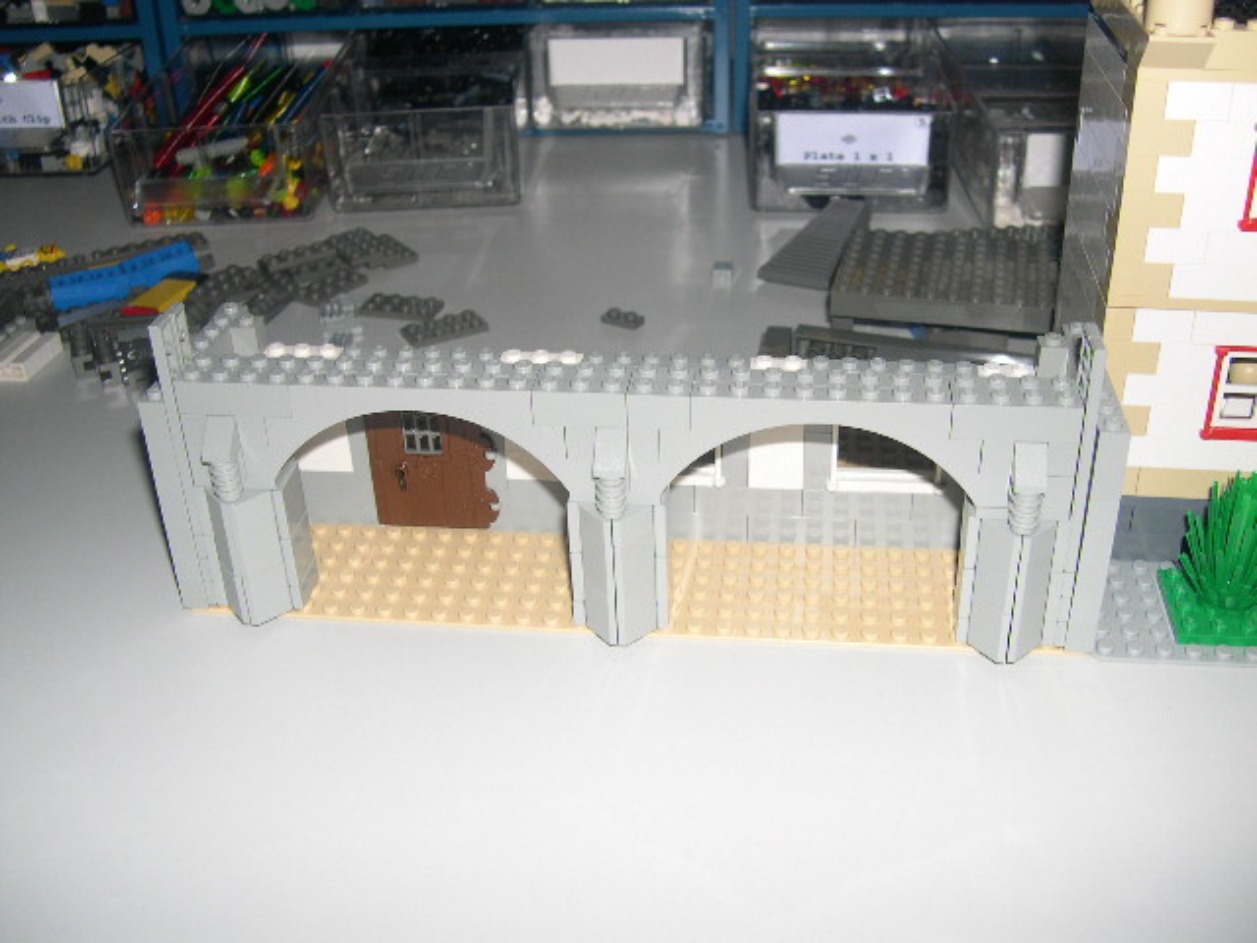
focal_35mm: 38
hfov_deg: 49.0
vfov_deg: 37.7
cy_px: 472
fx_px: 1380
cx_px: 628
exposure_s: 1/60
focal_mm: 8
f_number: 2.8
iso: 100
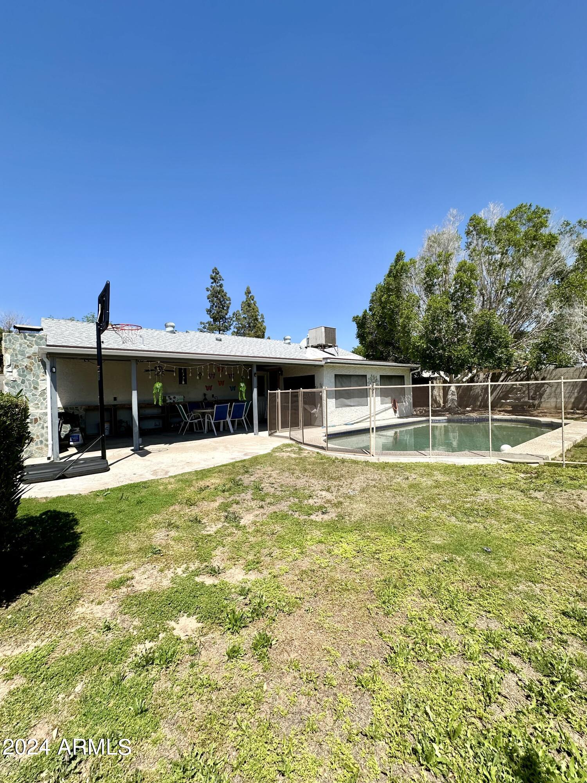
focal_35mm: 14
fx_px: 317
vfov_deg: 102.1
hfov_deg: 85.7
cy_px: 392
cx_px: 294
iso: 40
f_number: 2.2
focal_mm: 2.22
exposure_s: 1/2132
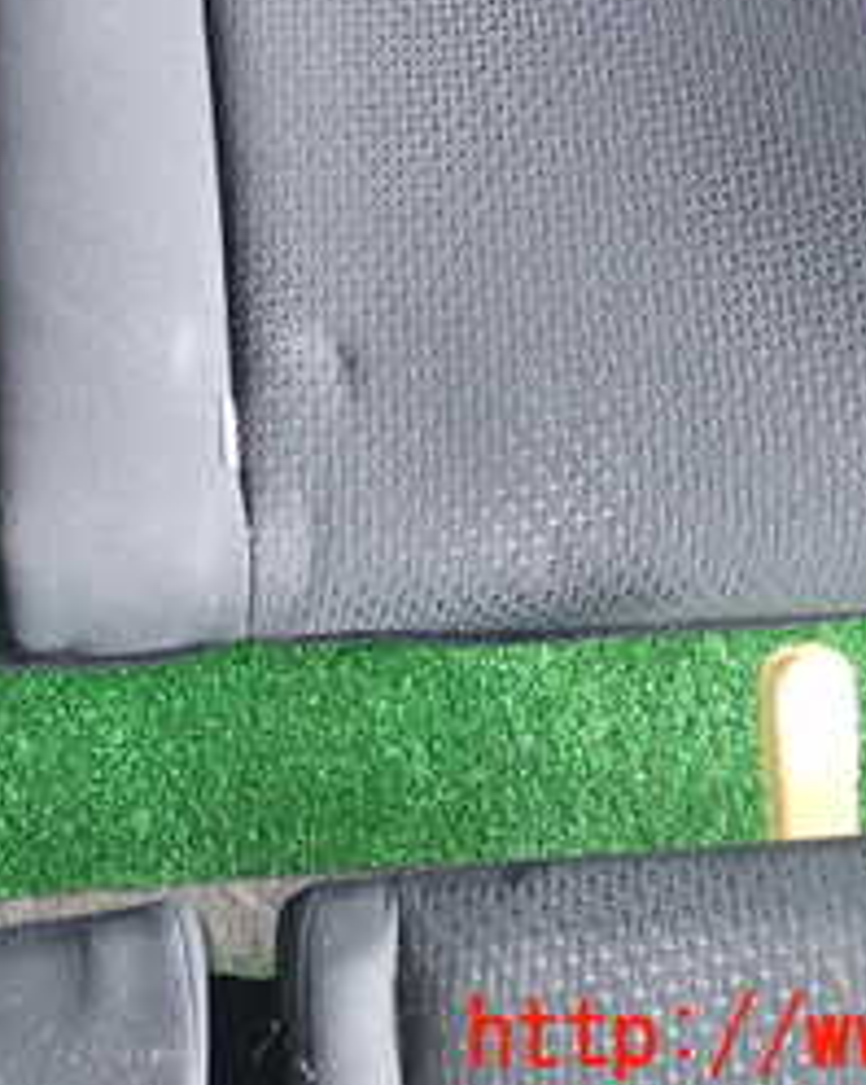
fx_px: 2727
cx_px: 144
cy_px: 109
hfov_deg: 17.9
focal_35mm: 85
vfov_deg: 22.0
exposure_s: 1/40
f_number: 2.5
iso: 200
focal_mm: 6.37
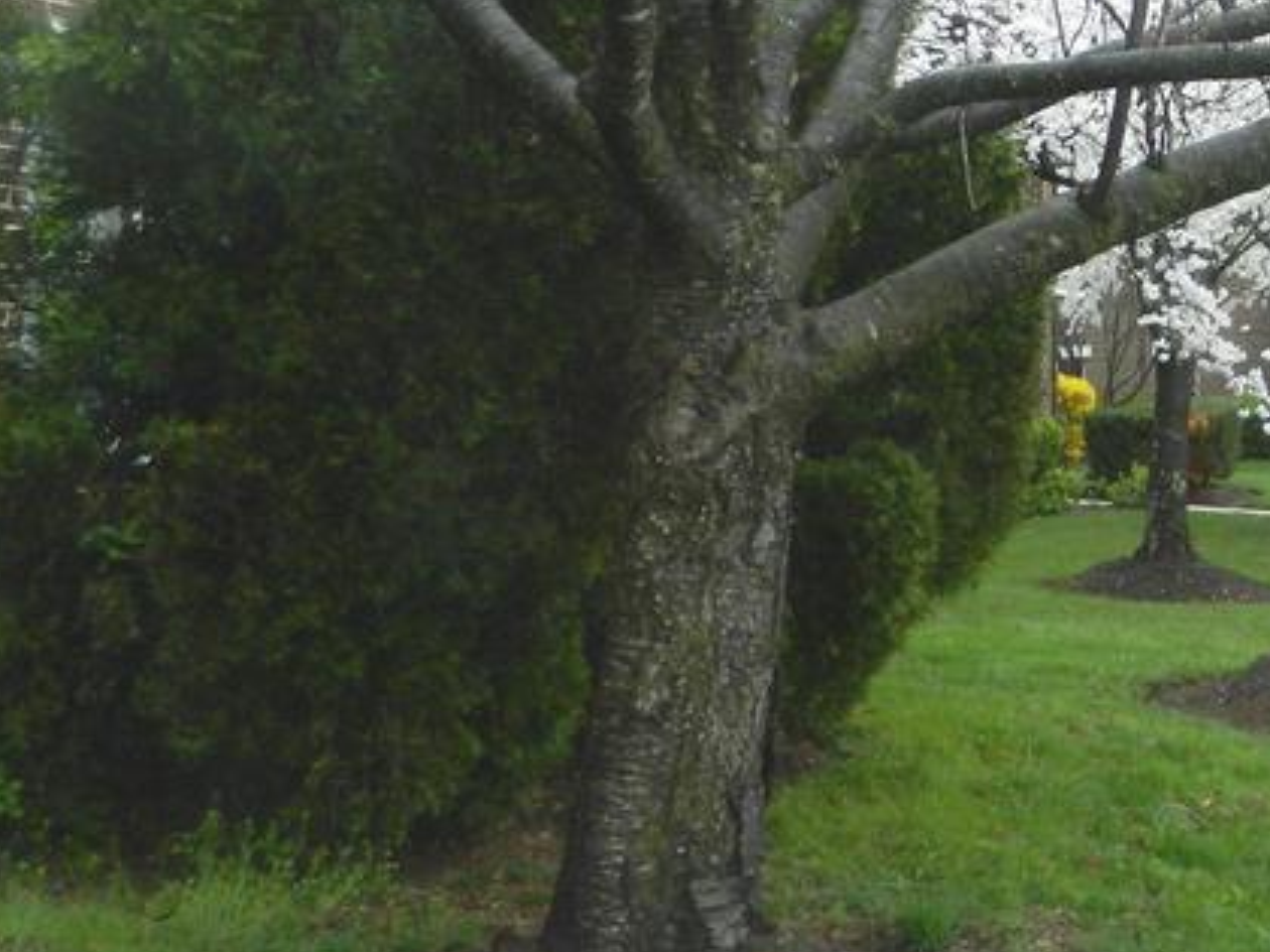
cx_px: 1185
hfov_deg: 30.1
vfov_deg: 23.6
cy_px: 178
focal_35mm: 61
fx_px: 2238
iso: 80
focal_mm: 4.5
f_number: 3.1
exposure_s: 1/40
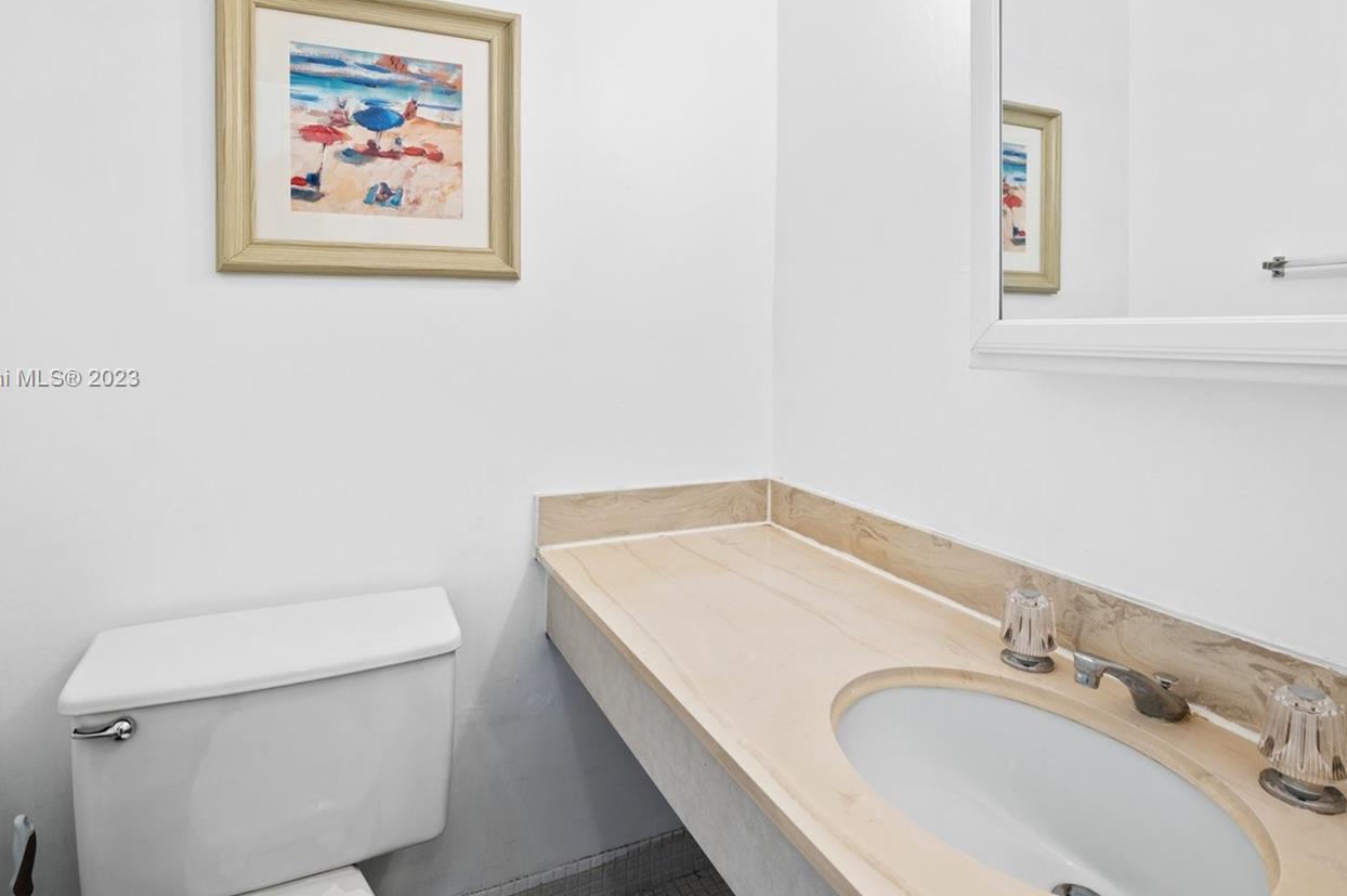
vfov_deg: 66.9
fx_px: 673
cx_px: 658
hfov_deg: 90.0
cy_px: 380
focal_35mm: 18
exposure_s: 1/1.67
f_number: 8
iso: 200
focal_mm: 14
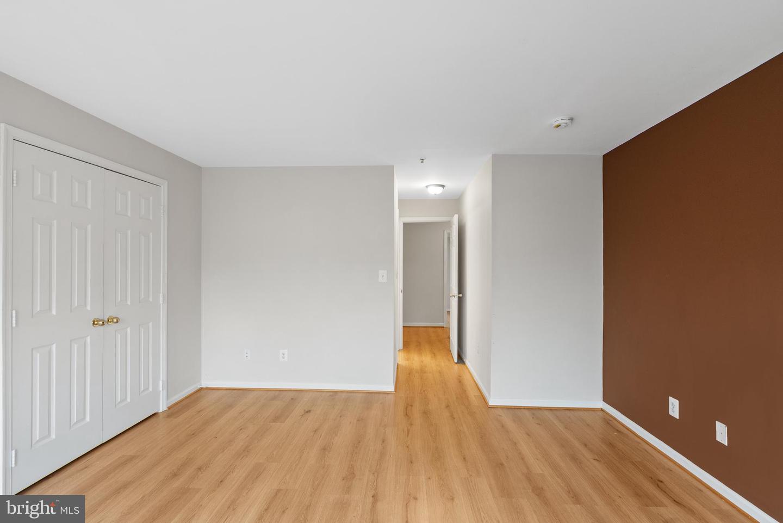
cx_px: 392
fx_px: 348
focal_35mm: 16
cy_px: 262
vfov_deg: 73.8
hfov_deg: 96.7
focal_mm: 16
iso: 800
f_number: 8
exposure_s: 1/4
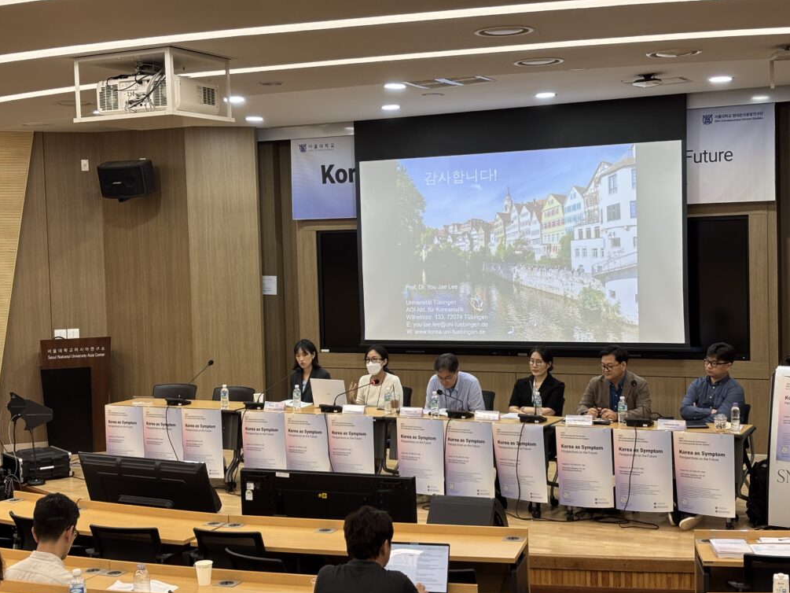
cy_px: 300
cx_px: 388
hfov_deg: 36.2
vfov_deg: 27.5
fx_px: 1210
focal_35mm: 53
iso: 80
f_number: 1.6
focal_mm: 5.96
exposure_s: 1/60
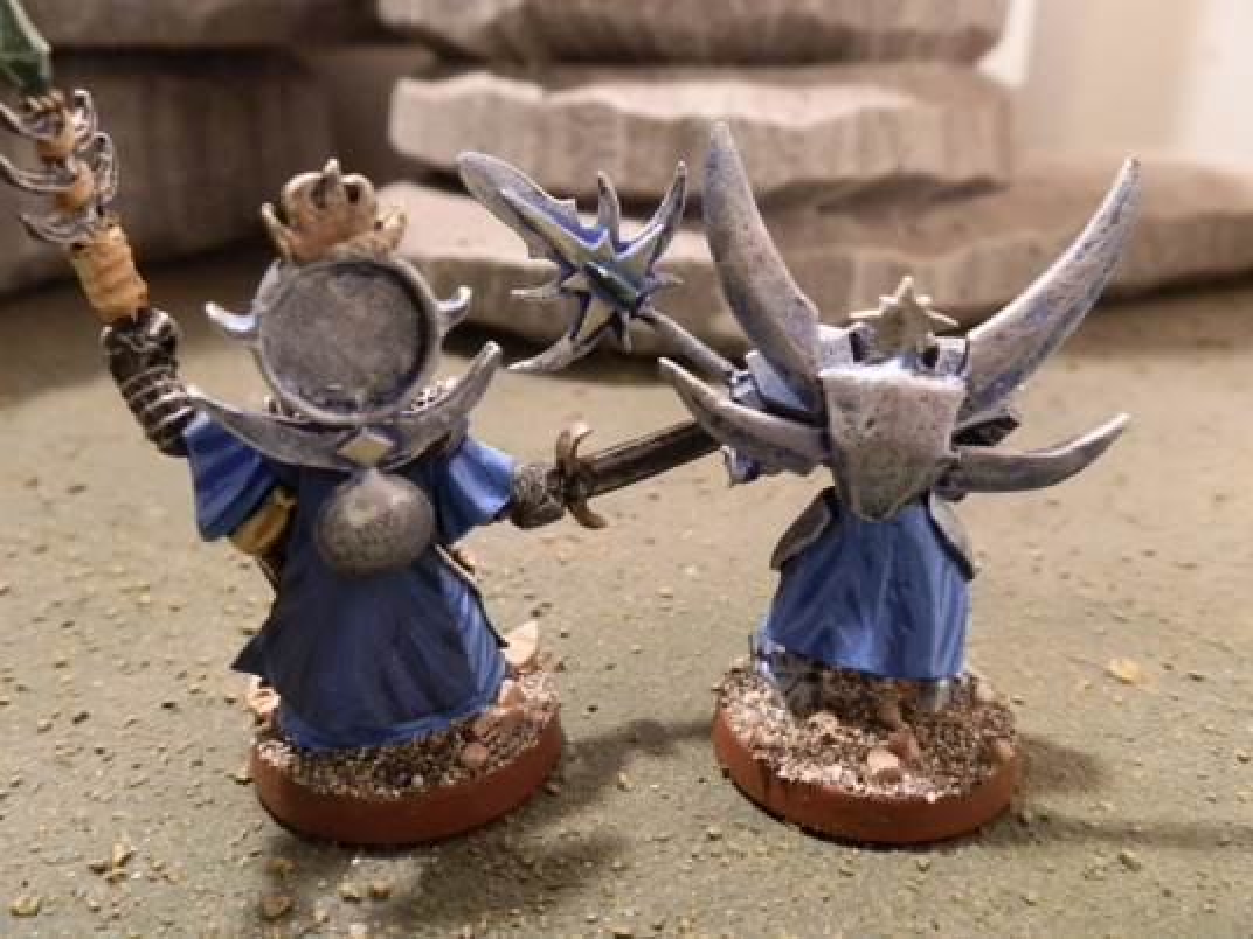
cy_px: 470
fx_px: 1014
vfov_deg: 49.7
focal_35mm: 28
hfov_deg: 63.4
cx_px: 626
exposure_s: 1/50
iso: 400
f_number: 3.1
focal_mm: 5
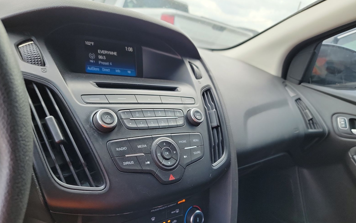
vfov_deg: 47.4
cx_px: 179
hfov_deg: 70.4
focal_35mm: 26
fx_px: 252
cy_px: 129
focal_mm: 6.7
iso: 81
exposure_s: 1/119
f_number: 1.8
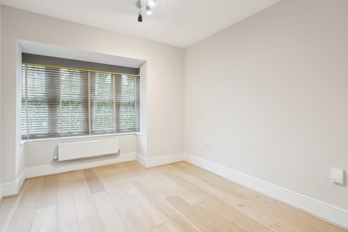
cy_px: 114
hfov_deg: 93.2
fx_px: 164
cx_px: 179
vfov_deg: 70.5
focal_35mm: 17
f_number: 10
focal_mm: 16
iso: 640
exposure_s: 1/2.5
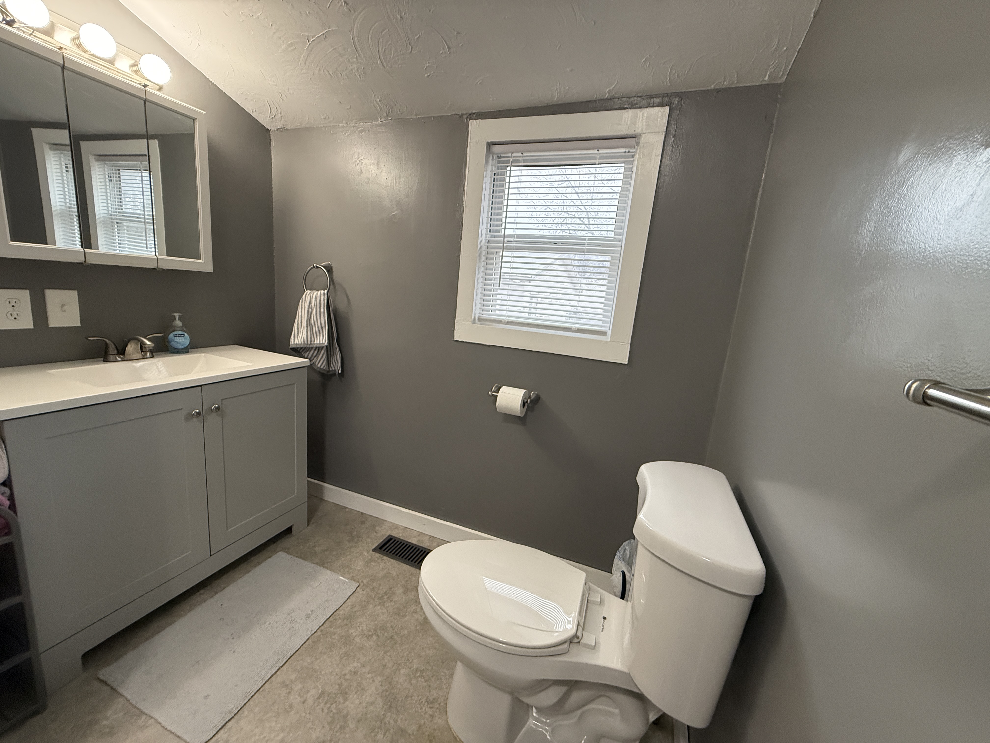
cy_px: 372
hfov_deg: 102.1
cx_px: 495
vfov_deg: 85.7
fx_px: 400
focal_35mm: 14
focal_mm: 2.22
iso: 500
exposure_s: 1/120
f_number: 2.2
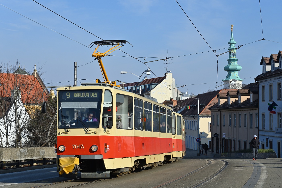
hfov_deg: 29.2
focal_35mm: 69
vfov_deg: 19.7
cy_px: 94
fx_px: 540
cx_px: 141
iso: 100
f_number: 6.3
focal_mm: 46
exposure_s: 1/1000
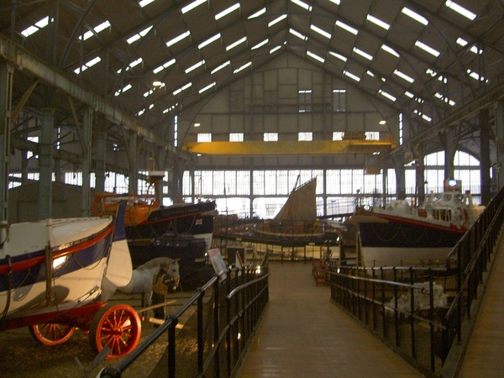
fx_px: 568
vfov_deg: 36.8
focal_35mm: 39
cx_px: 252
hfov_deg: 47.9
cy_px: 189
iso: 200
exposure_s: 1/20
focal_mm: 8
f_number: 2.8
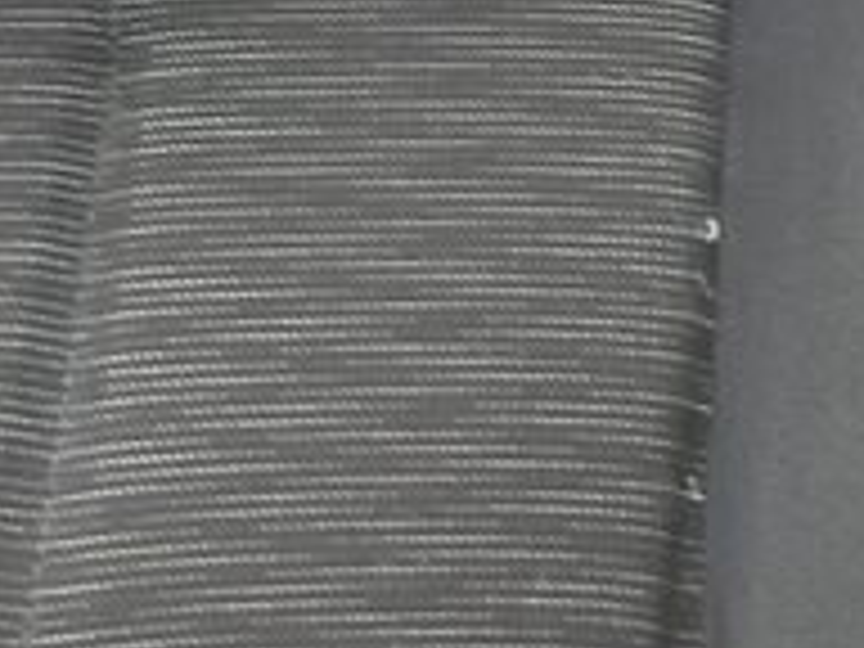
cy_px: -801
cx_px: 1318
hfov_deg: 12.9
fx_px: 3594
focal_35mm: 144
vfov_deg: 9.4
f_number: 3
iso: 100
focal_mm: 4.9
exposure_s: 1/45
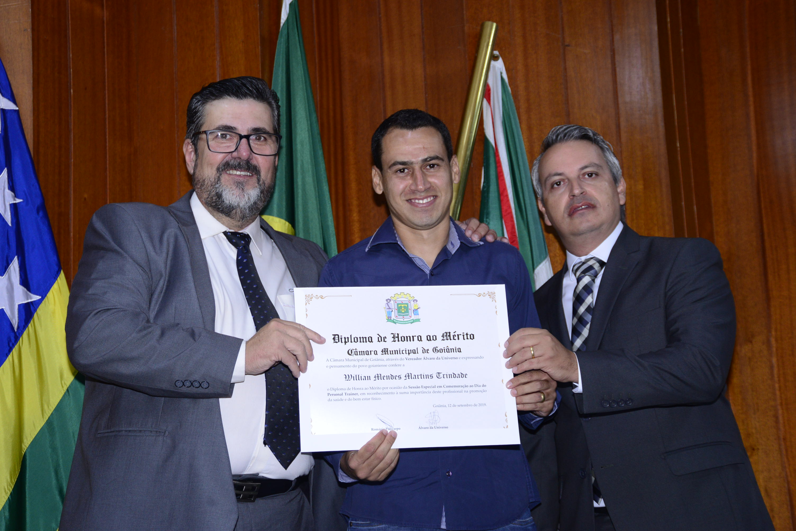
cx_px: 398
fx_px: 1438
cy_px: 266
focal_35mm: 65
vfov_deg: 20.9
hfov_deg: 30.9
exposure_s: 1/125
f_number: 5
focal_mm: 65
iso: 1600
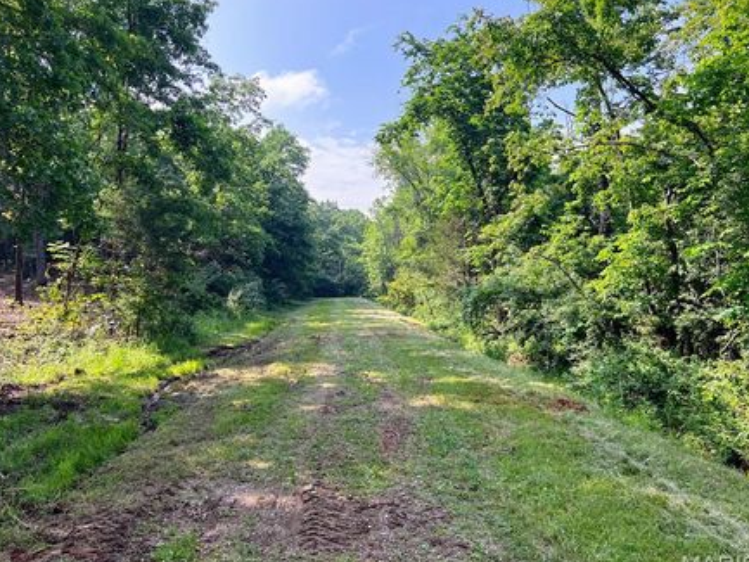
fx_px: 649
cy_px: 259
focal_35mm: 30
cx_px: 334
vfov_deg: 46.8
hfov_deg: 59.8
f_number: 1.5
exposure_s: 1/1395
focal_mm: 5.7
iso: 50
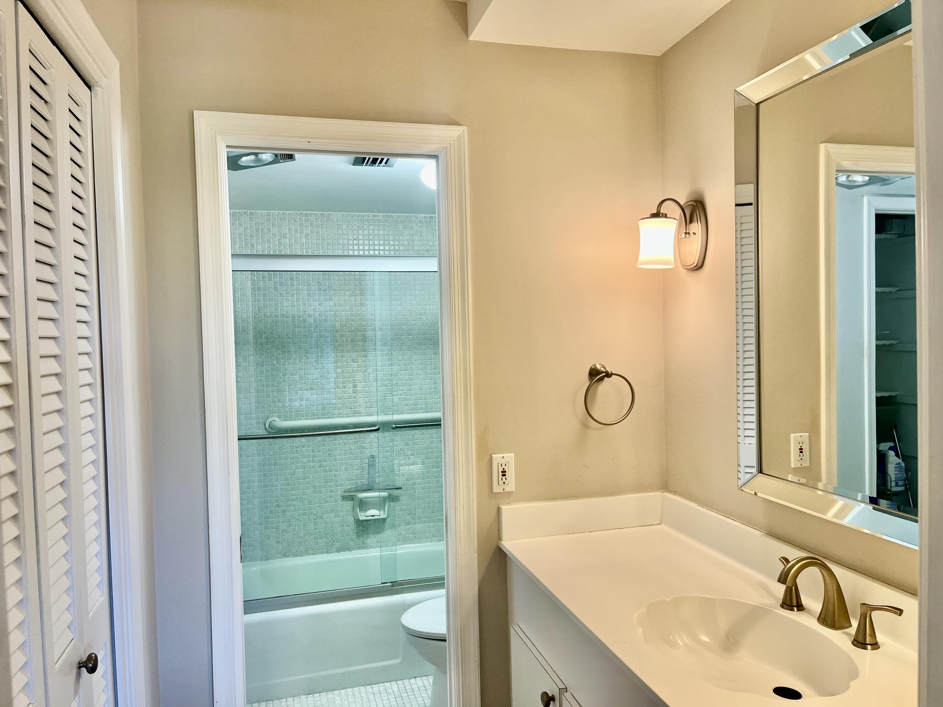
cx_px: 472
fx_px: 708
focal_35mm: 26
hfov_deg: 67.3
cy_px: 354
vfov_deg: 53.1
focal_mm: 5.1
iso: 100
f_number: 1.6
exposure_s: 1/120
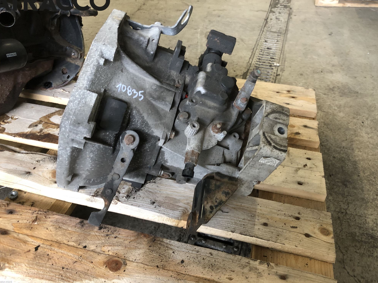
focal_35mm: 29
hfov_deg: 61.7
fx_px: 317
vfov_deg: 48.2
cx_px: 188
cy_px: 137
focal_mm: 3.99
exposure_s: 1/17
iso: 64
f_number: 1.8
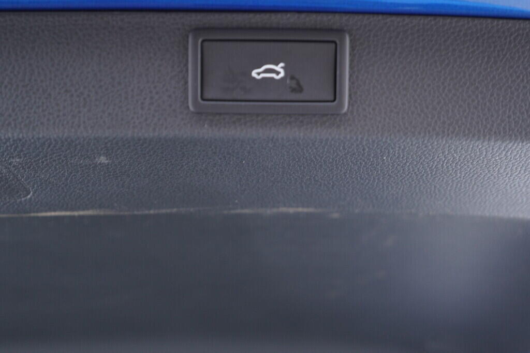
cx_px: 265
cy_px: 176
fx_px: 530
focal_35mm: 36
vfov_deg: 36.9
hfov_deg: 53.1
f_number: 2.8
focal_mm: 24
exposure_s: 1/40
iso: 500
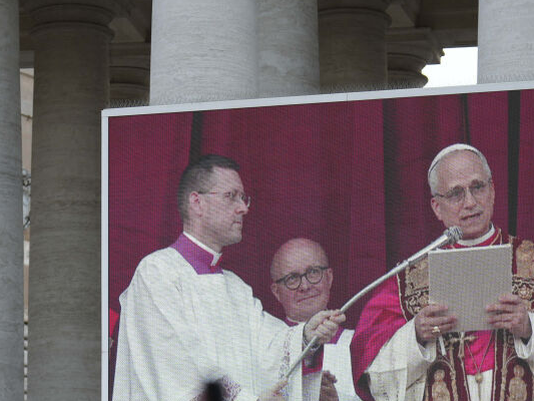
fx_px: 2453
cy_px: 576
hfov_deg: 12.4
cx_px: 265
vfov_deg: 9.1
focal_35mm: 159
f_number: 1.2
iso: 125
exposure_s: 1/1250
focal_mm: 50
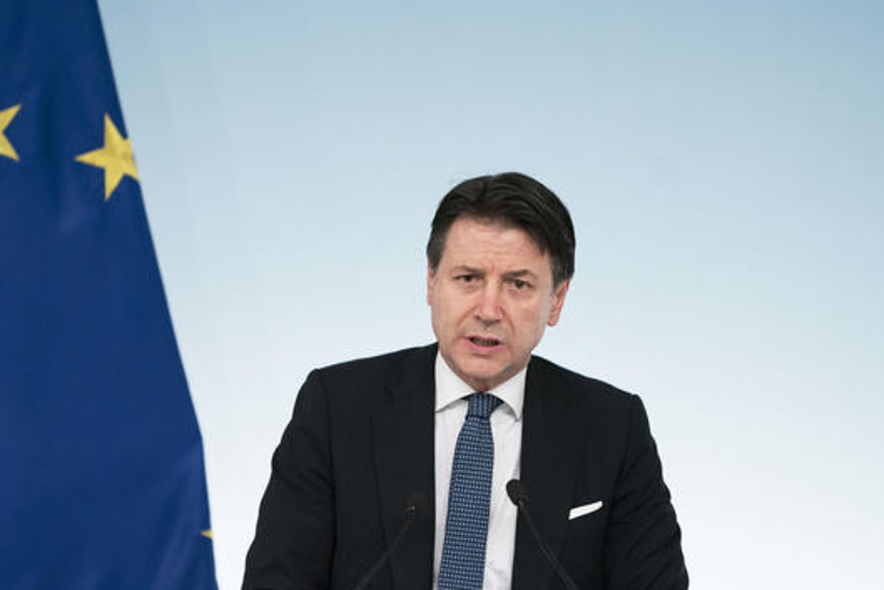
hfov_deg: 7.9
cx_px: 424
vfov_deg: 5.2
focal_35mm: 262
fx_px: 6435
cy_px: 389
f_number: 2.8
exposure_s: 1/250
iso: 1000
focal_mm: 198
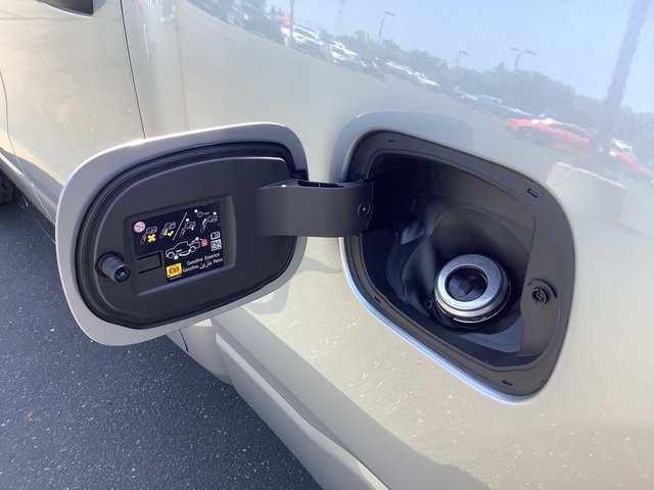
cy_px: 245
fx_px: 586
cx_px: 327
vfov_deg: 45.4
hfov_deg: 58.4
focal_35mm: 31
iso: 32
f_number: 2.4
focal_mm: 3.3
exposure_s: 1/120
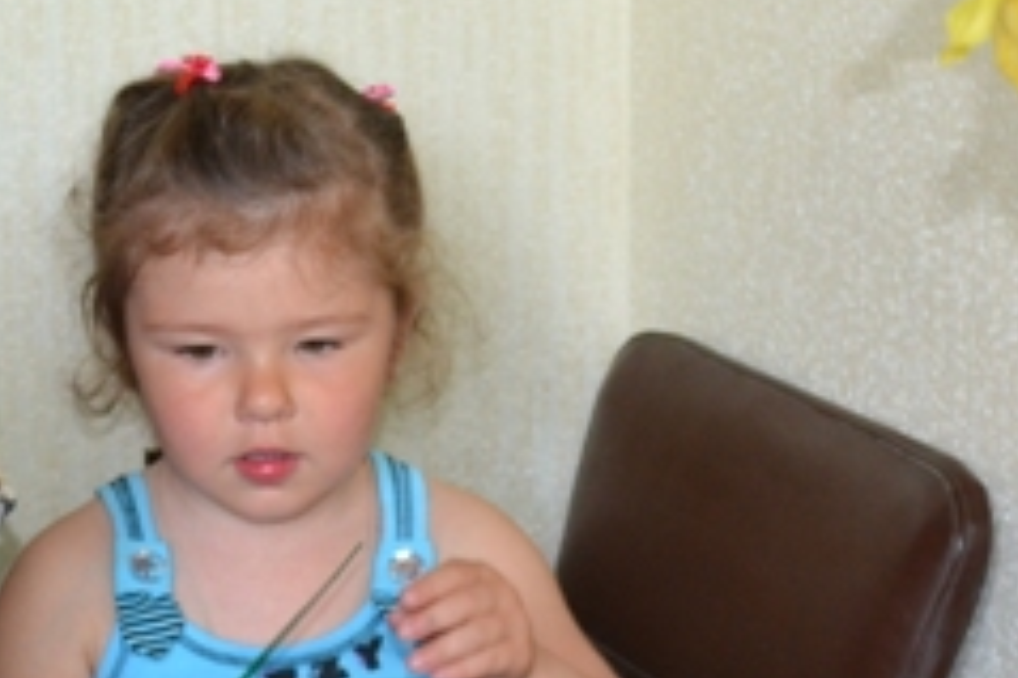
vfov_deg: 9.6
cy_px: 495
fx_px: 4041
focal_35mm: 143
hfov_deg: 14.4
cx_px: 558
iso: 1400
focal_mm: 38
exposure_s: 1/60
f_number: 5
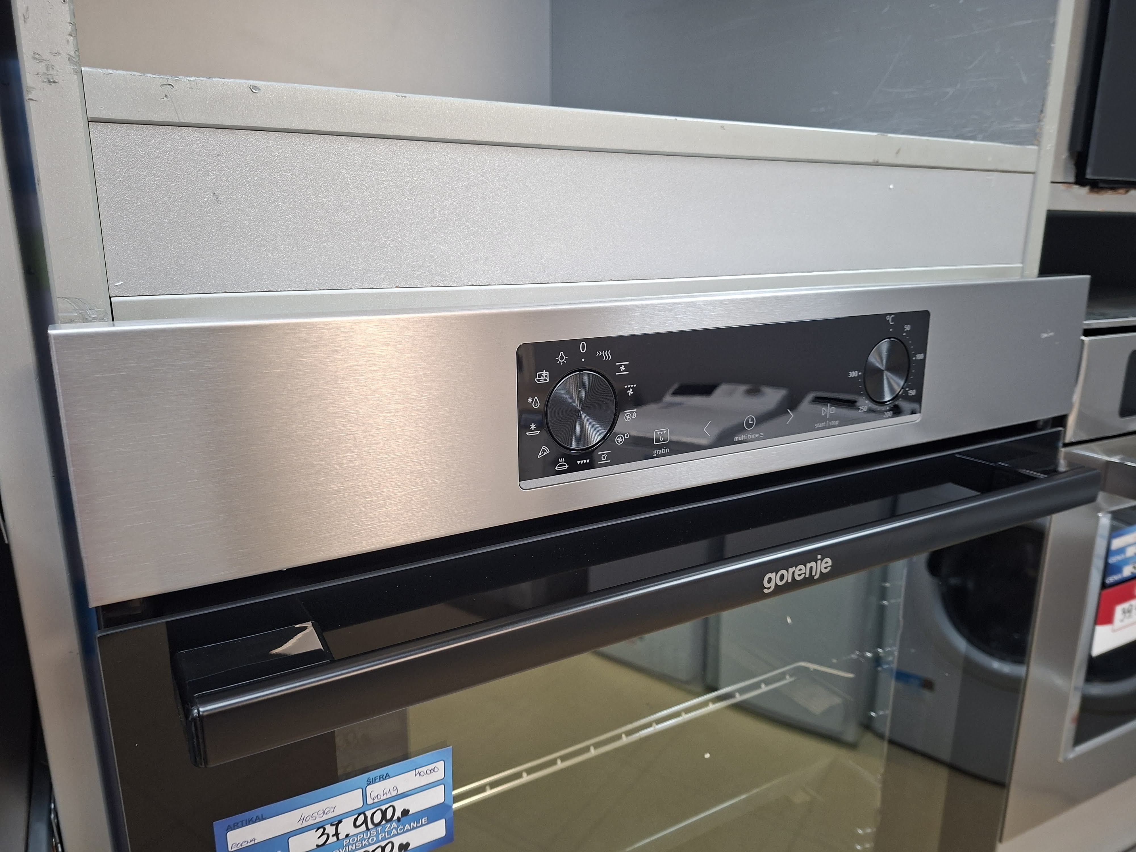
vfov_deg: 58.9
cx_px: 568
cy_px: 426
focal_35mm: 23
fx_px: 755
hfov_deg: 73.9
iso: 250
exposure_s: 1/33
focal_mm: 5.54
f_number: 1.8
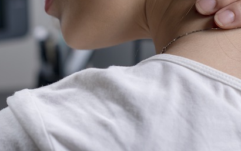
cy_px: 39
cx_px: 72
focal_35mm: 149
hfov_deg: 14.0
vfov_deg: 8.8
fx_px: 979
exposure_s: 1/80
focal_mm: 50
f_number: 4
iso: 200
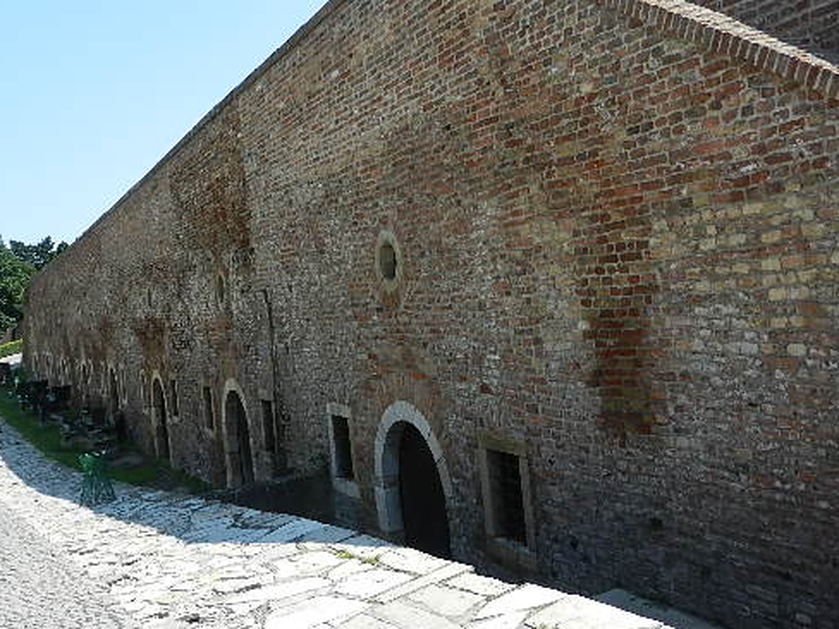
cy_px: 261
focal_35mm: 38
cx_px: 459
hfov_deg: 48.9
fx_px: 921
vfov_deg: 37.6
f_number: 3.6
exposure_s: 1/1000
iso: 160
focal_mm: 5.1
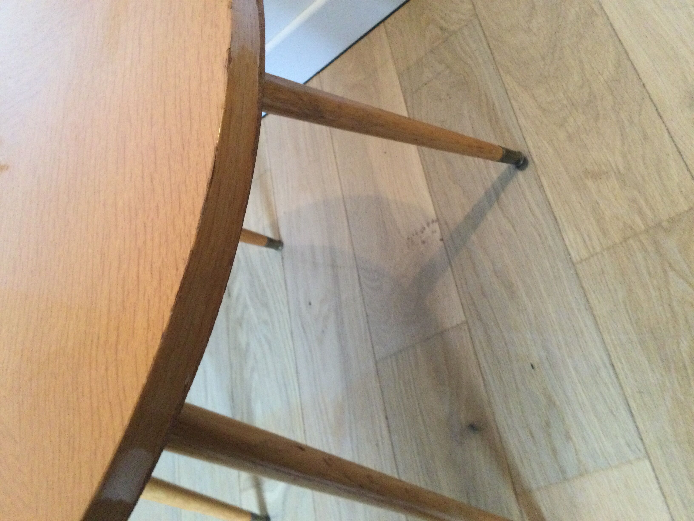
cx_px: 347
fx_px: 622
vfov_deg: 45.4
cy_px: 260
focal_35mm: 31
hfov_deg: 58.4
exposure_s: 1/17
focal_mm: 3.3
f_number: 2.4
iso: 200
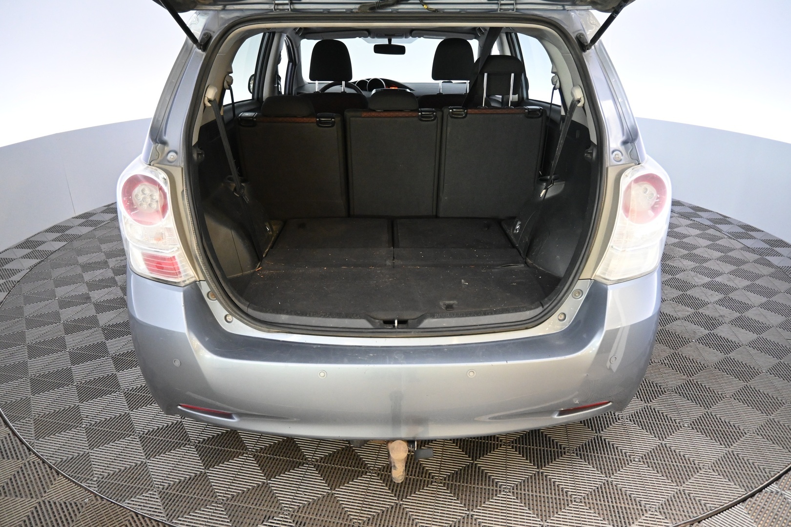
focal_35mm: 24
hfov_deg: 73.7
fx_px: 527
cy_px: 264
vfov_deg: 53.1
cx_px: 396
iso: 3200
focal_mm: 16
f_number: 3.5
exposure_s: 1/60
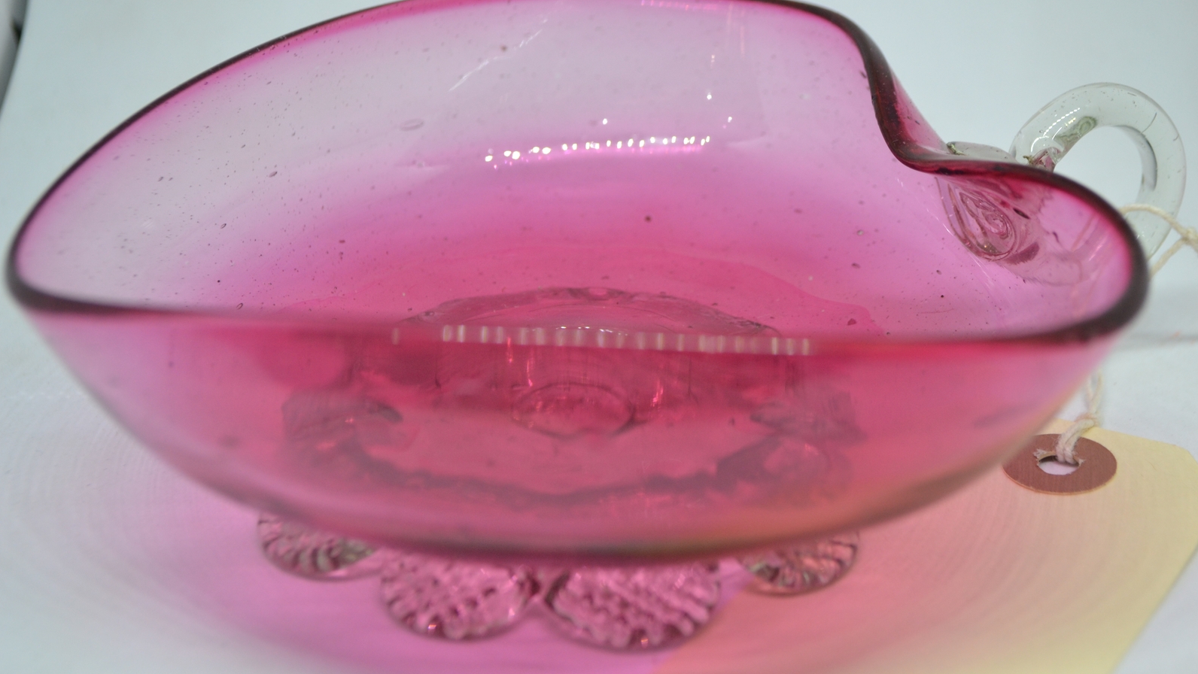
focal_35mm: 60
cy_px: 318
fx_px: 1906
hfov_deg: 34.9
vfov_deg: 20.1
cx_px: 597
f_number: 5
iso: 500
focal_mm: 38
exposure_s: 1/60
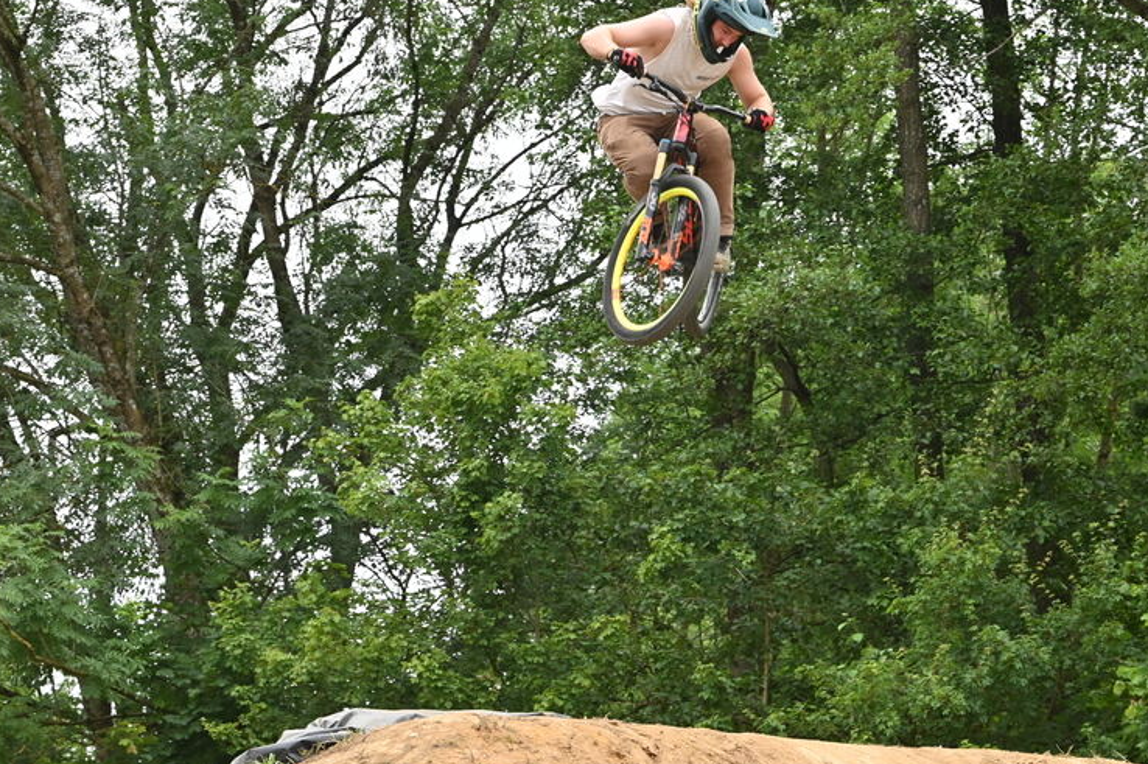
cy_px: 189
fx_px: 3888
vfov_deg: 11.2
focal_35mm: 122
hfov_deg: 16.8
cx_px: 571
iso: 500
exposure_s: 1/400
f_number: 7.1
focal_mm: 75
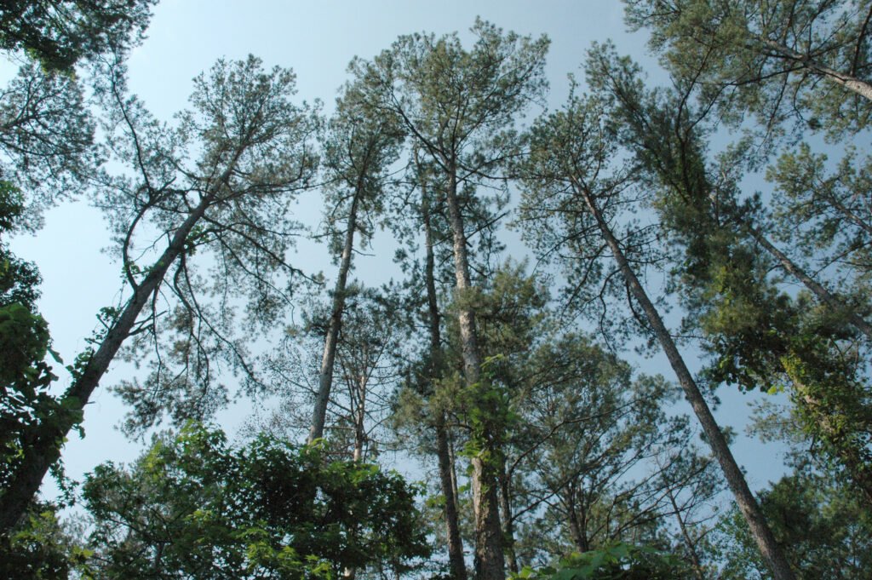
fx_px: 653
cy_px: 290
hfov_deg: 67.4
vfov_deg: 47.9
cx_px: 436
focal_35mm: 27
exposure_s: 1/800
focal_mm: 18
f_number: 14
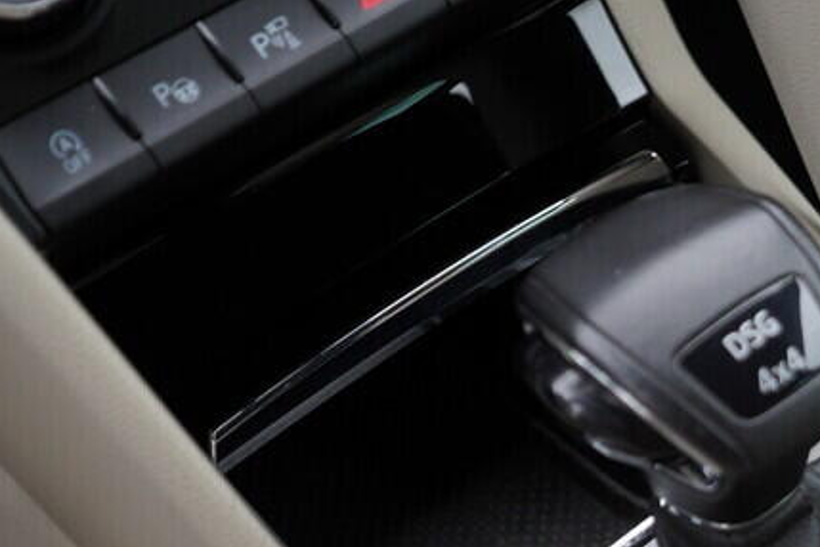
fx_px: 1959
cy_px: 621
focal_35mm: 86
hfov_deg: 22.5
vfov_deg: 15.4
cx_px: 872
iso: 125
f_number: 2.8
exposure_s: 1/40
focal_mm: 24
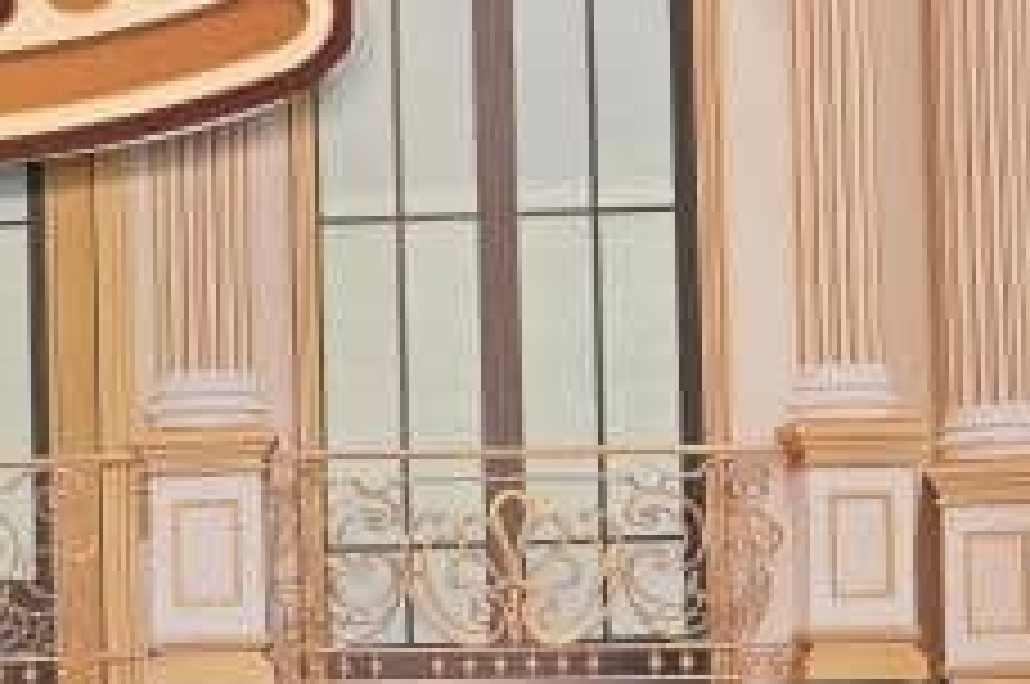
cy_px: 1316
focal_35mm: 457
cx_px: -49
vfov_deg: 3.0
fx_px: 13057
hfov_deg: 4.5
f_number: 2.8
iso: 250
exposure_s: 1/400
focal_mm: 102
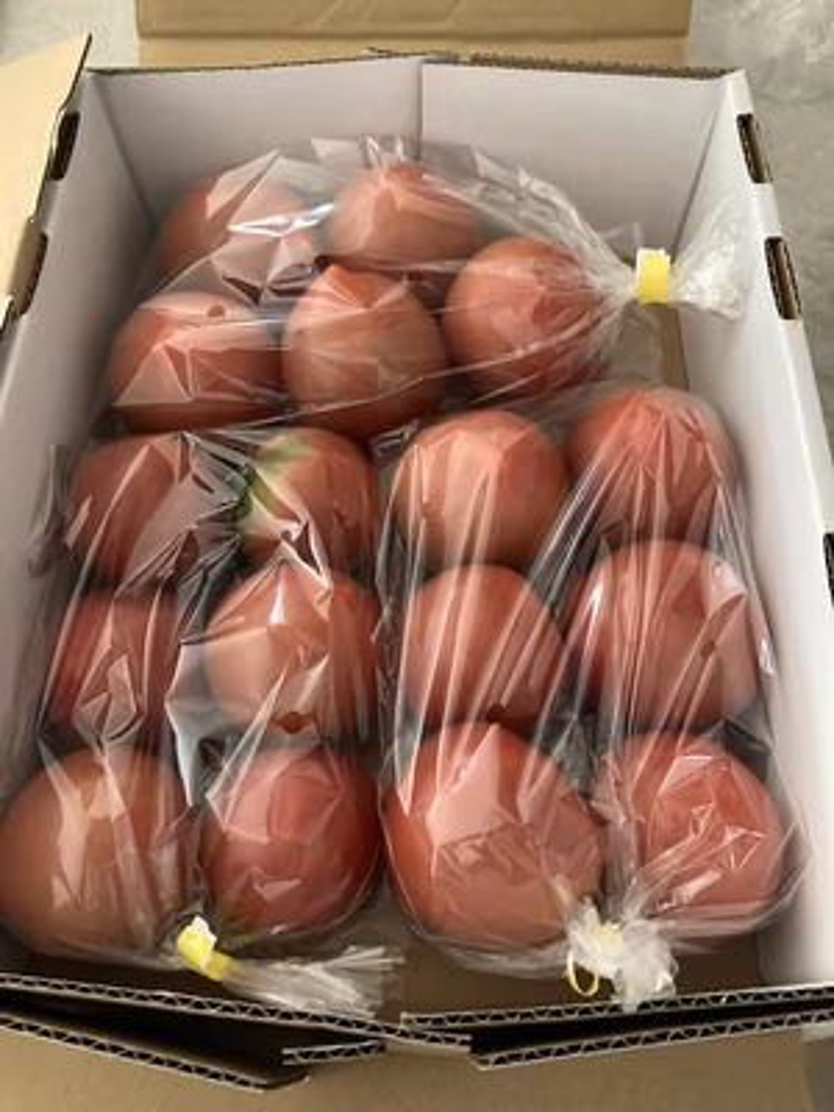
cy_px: 556
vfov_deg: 63.4
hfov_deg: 49.7
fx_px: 899
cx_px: 417
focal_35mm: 28
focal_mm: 3.99
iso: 640
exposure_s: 1/30
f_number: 1.8
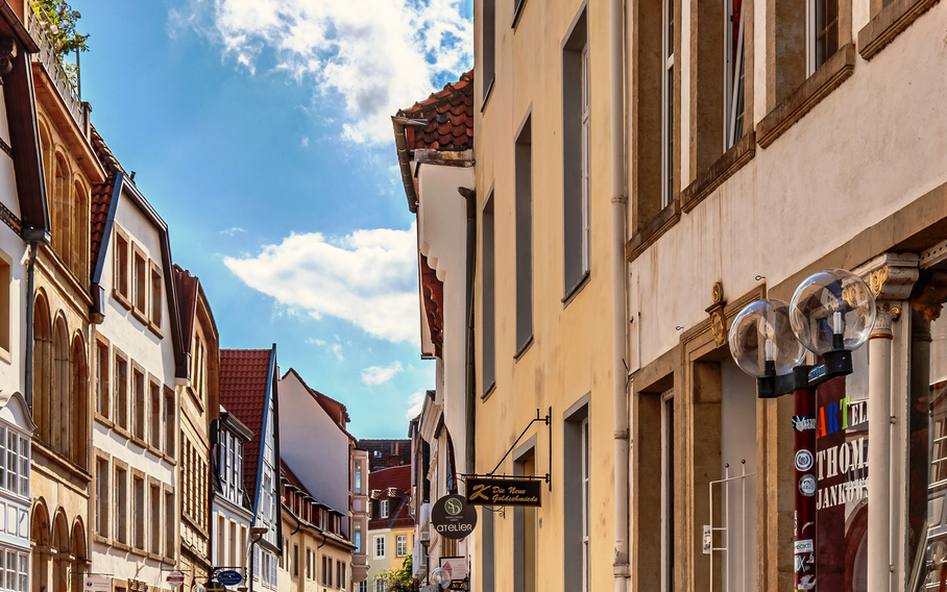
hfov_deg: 33.9
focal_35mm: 60
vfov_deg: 21.6
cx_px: 564
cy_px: 384
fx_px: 1549
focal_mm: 21.9
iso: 200
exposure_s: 1/550
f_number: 11
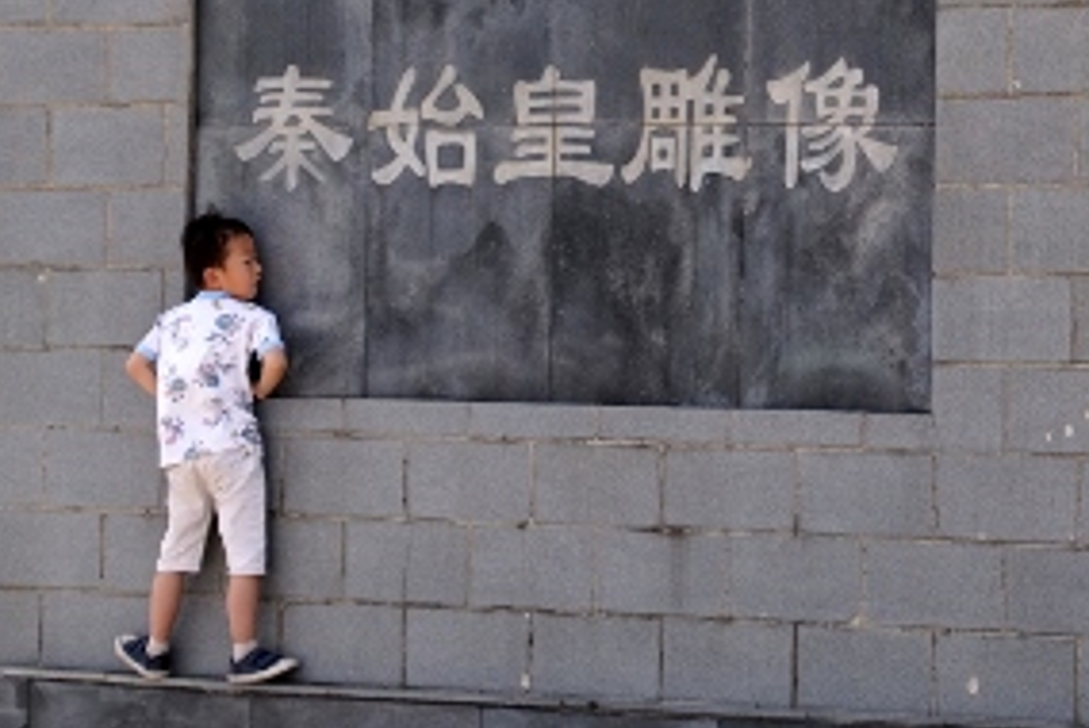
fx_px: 6713
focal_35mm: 222
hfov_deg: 9.3
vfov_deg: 6.2
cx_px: 759
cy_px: 228
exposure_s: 1/2000
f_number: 5.6
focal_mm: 105
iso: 800
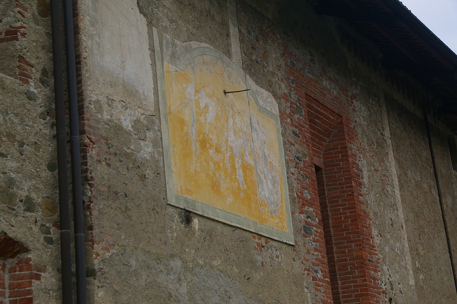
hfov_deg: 27.0
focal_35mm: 75
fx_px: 951
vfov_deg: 18.1
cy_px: 152
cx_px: 228
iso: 200
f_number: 6.7
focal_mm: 50
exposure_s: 1/250
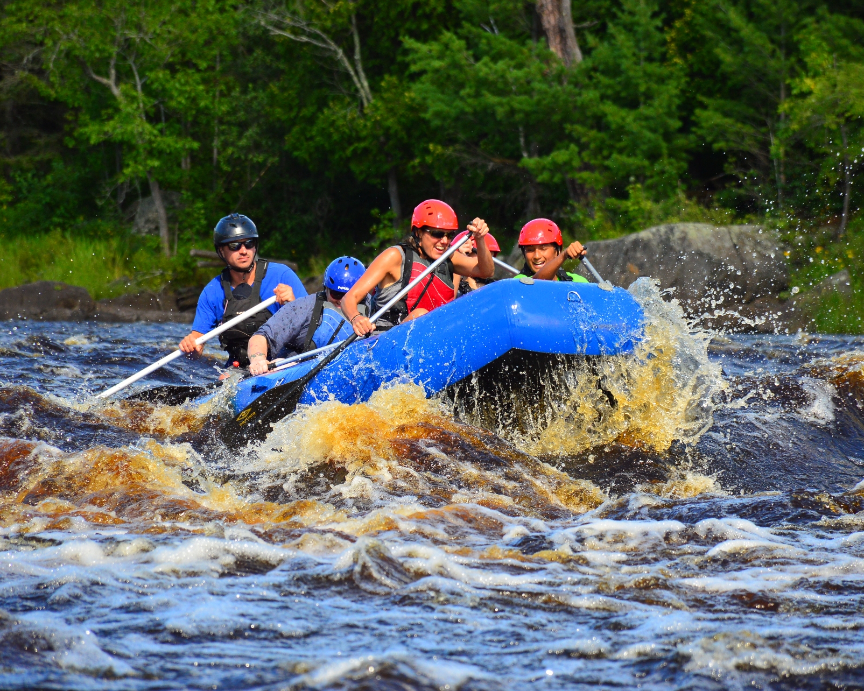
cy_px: 346
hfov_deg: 8.1
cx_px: 487
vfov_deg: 6.5
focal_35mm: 238
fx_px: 6086
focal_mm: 140
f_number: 5.6
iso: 400
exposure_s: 1/800
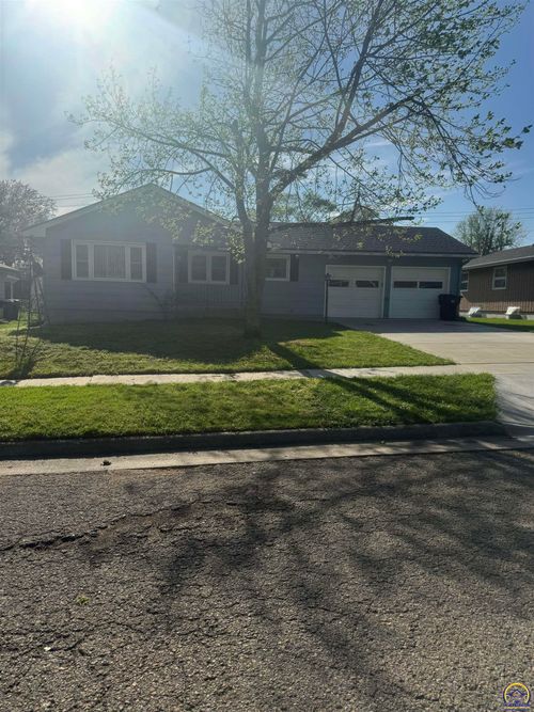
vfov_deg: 71.6
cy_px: 356
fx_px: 494
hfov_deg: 56.8
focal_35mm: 24
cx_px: 267
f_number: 1.78
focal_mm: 6.76
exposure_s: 1/9009
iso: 80
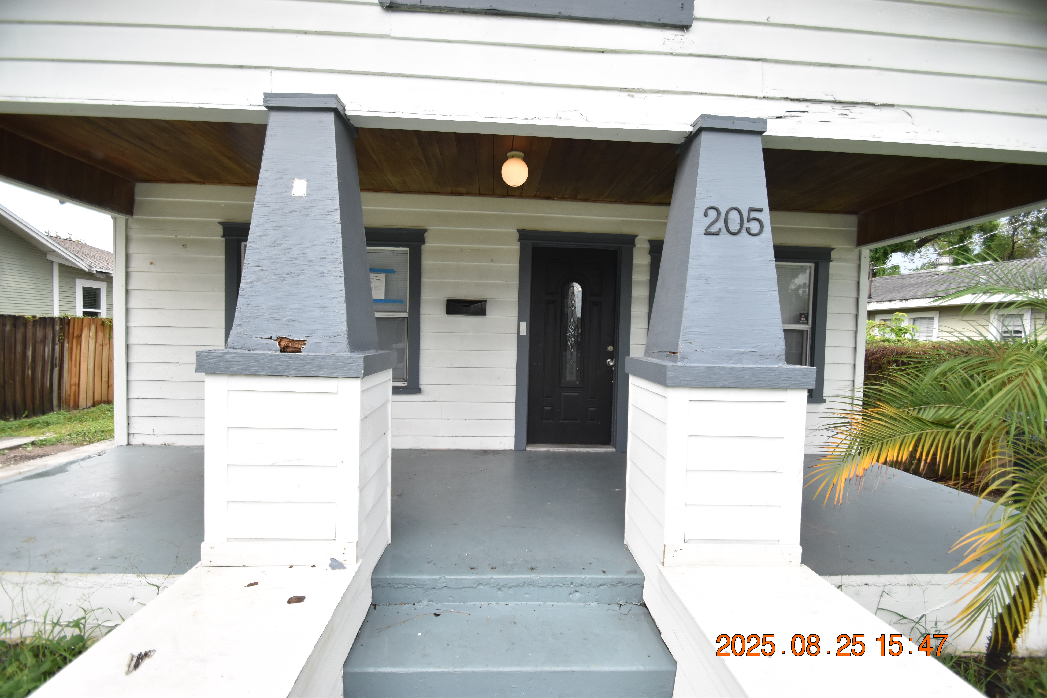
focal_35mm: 15
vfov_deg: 77.3
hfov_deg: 100.4
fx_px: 436
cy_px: 349
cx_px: 524
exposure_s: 1/1500
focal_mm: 10
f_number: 3.5
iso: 800
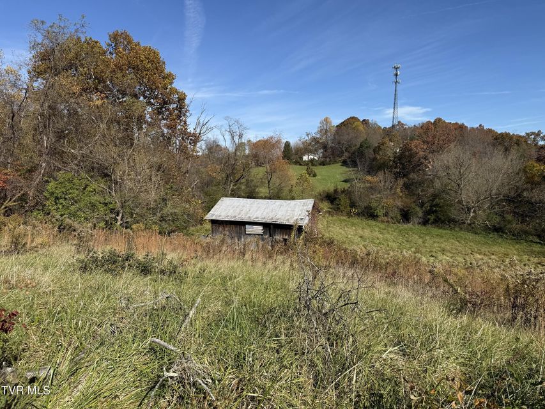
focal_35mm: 24
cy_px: 204
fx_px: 378
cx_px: 272
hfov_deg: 71.6
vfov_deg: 56.8
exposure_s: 1/4405
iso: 80
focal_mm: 6.76
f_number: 1.78
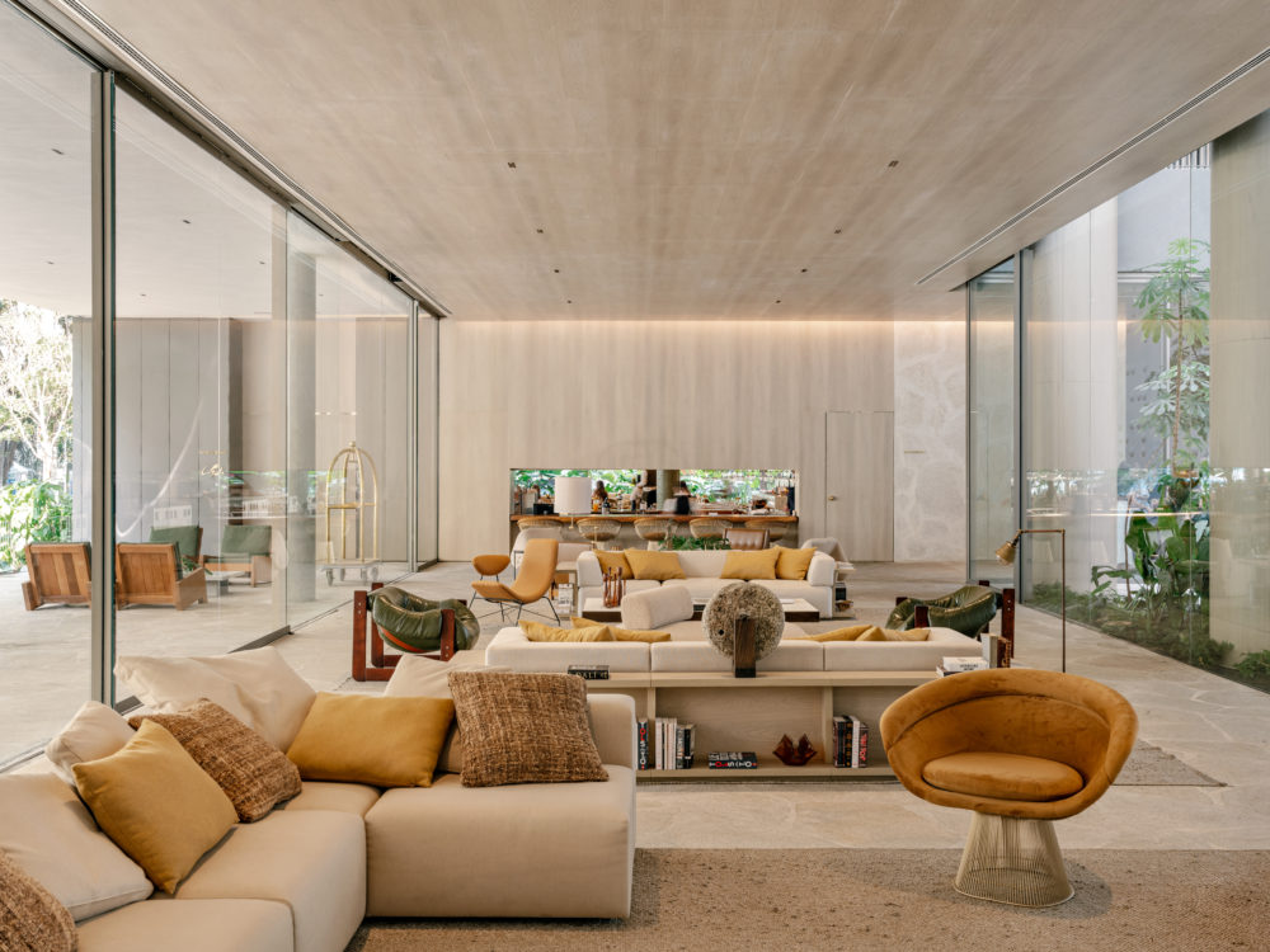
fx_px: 1321
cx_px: 635
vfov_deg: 39.7
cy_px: 476
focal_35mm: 36
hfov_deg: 51.4
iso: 200
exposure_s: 1/2.5
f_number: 10
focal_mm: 45
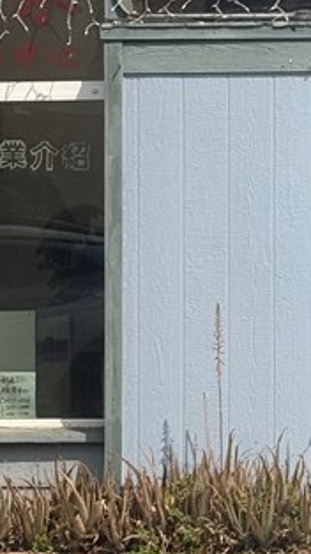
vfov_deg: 12.6
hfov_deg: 7.0
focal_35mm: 171
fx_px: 2508
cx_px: 426
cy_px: 212
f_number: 1.78
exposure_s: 1/8772
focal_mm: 6.76
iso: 80
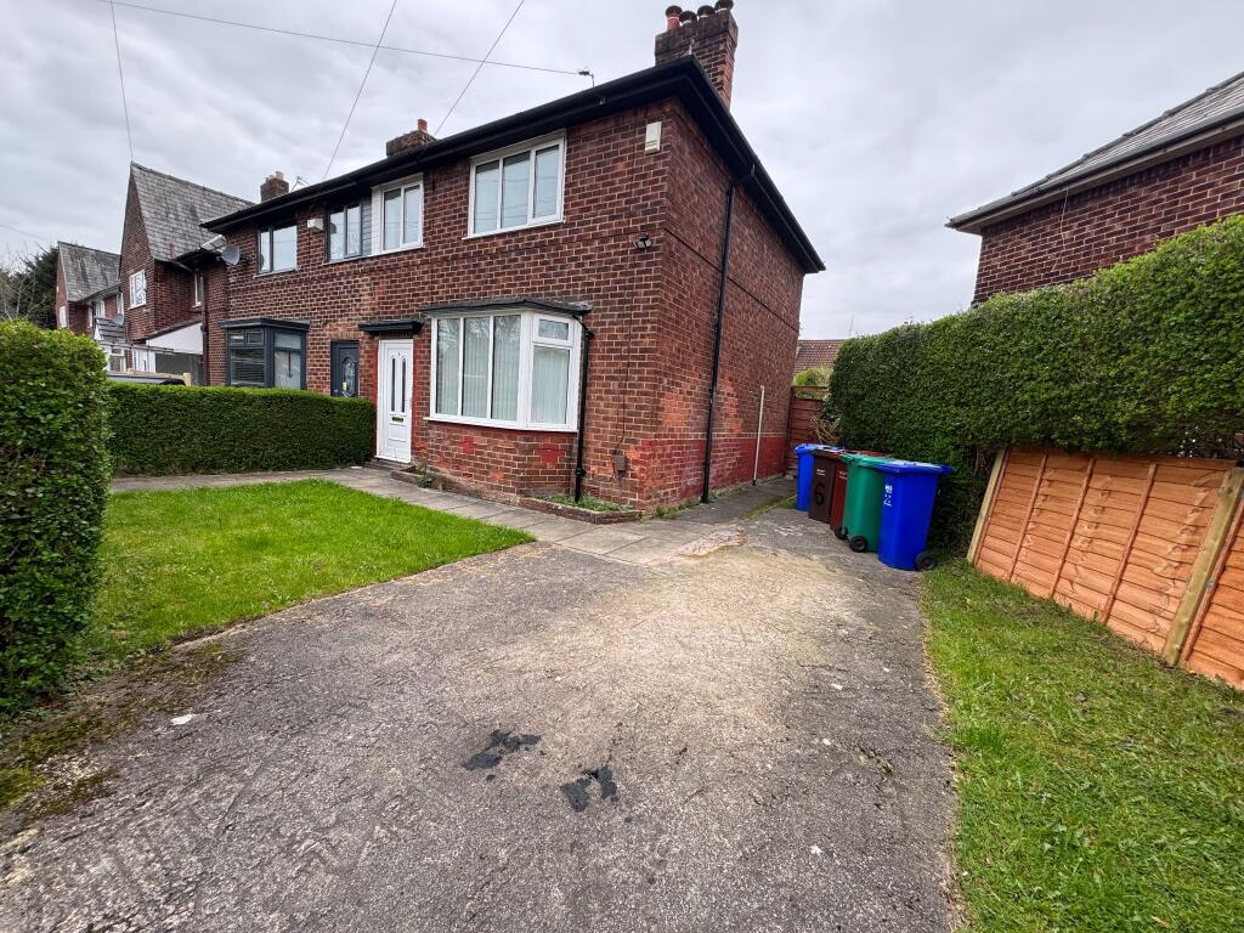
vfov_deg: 85.7
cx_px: 622
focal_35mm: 14
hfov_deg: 102.1
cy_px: 466
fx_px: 503
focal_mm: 2.22
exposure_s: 1/204
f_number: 2.2
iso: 40
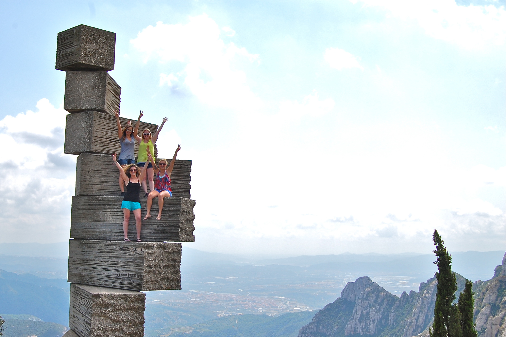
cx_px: 253
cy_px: 168
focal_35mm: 45
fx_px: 632
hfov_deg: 43.6
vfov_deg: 29.9
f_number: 11
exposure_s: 1/400
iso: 200
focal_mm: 30
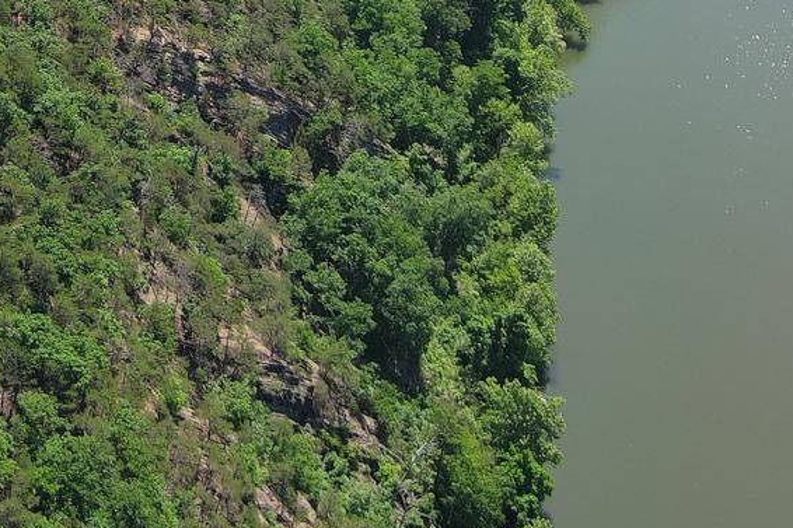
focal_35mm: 105
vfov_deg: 12.2
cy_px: -334
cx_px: -284
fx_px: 2312
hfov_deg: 18.0
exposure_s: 1/628
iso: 100
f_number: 2.8
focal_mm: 10.57
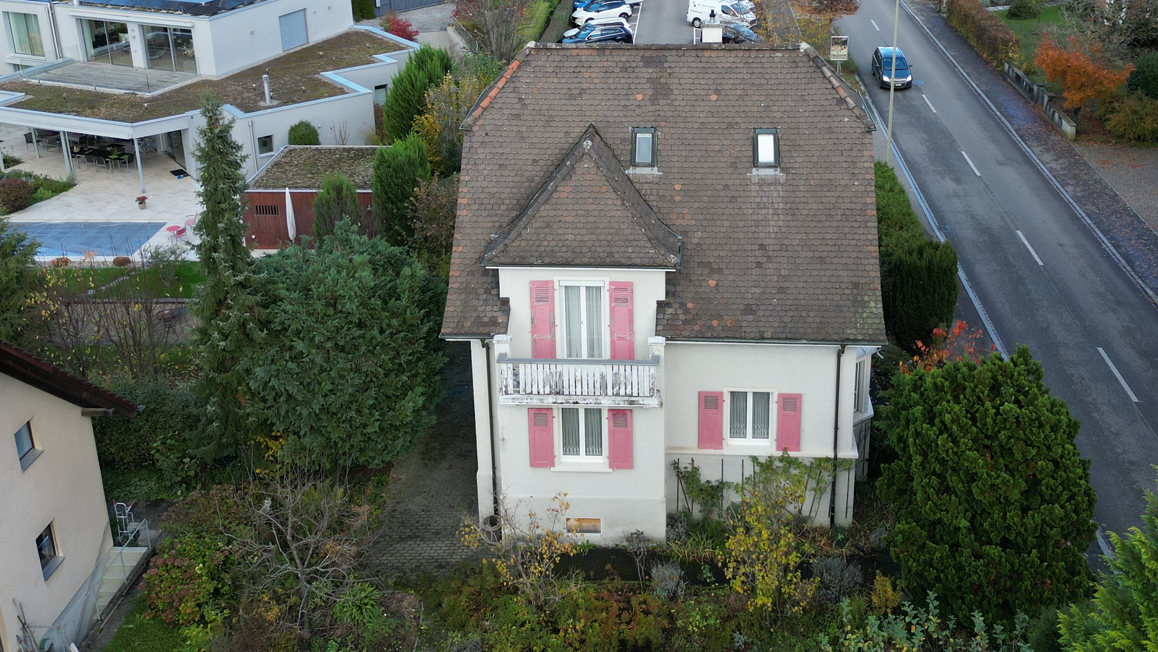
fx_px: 1136
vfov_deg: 31.3
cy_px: 140
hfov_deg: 53.9
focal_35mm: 37
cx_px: 650
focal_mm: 6.72
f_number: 1.7
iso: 130
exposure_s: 1/500
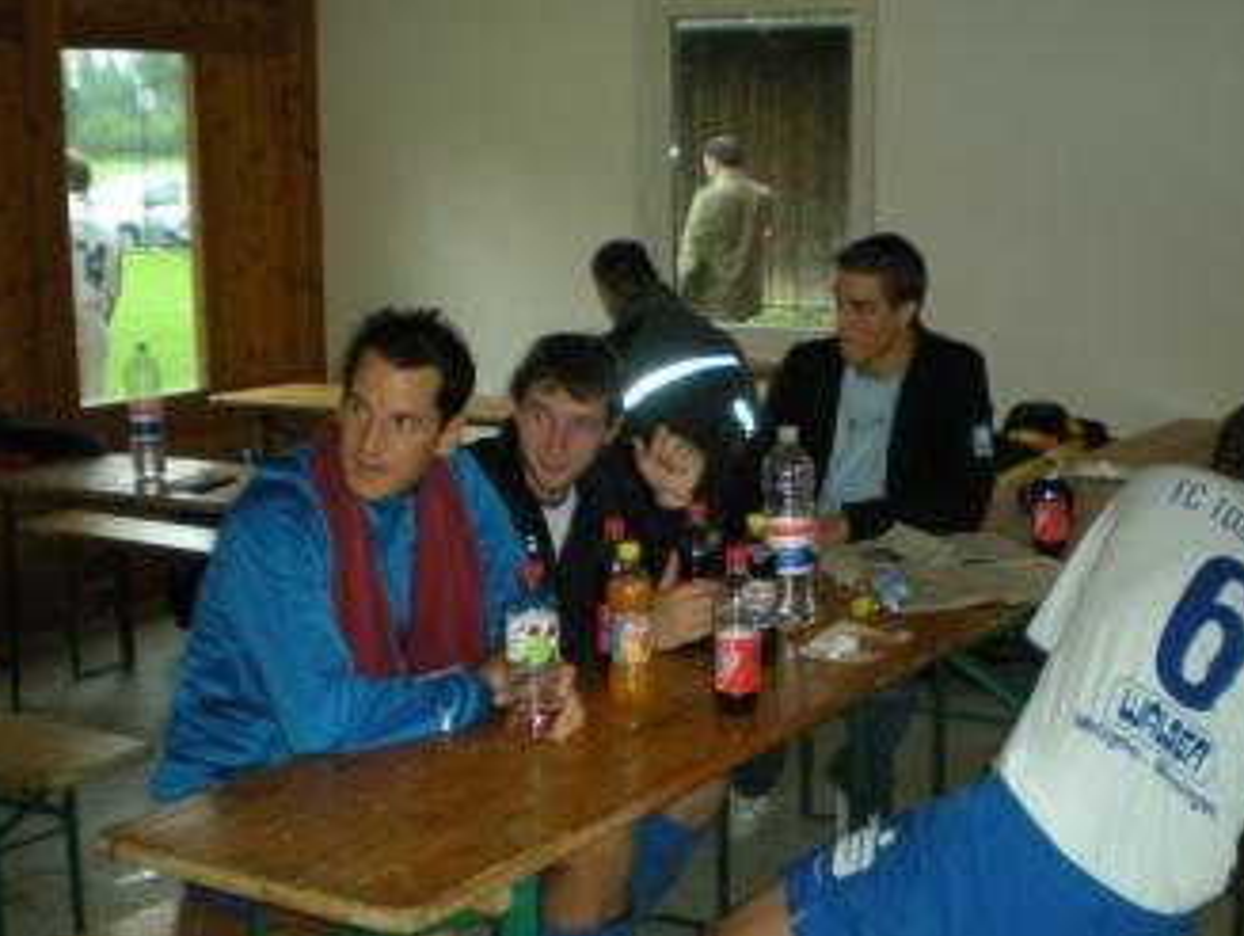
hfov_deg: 36.6
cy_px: 540
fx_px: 1871
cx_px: 753
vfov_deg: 28.0
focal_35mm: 52
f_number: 3.1
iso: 217
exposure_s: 1/60
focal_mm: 6.3
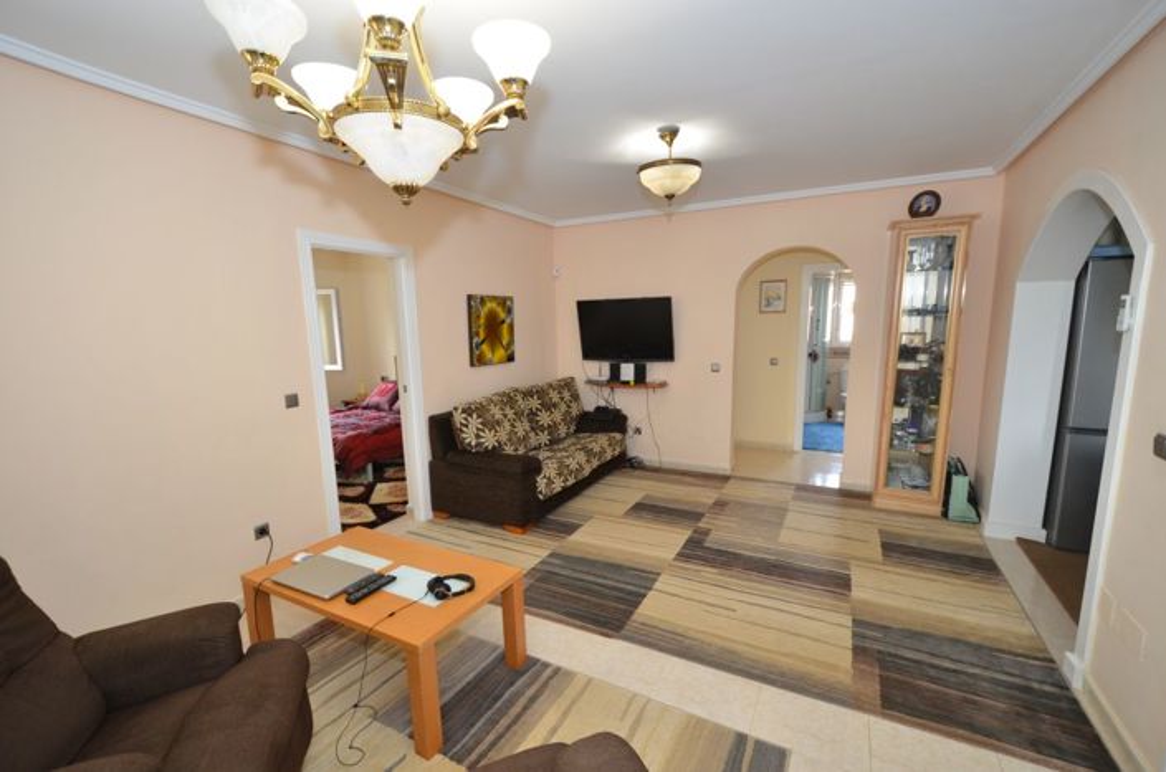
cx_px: 583
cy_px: 386
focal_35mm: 15
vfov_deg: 77.1
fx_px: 485
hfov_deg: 100.5
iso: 800
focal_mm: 10
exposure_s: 1/60
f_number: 4
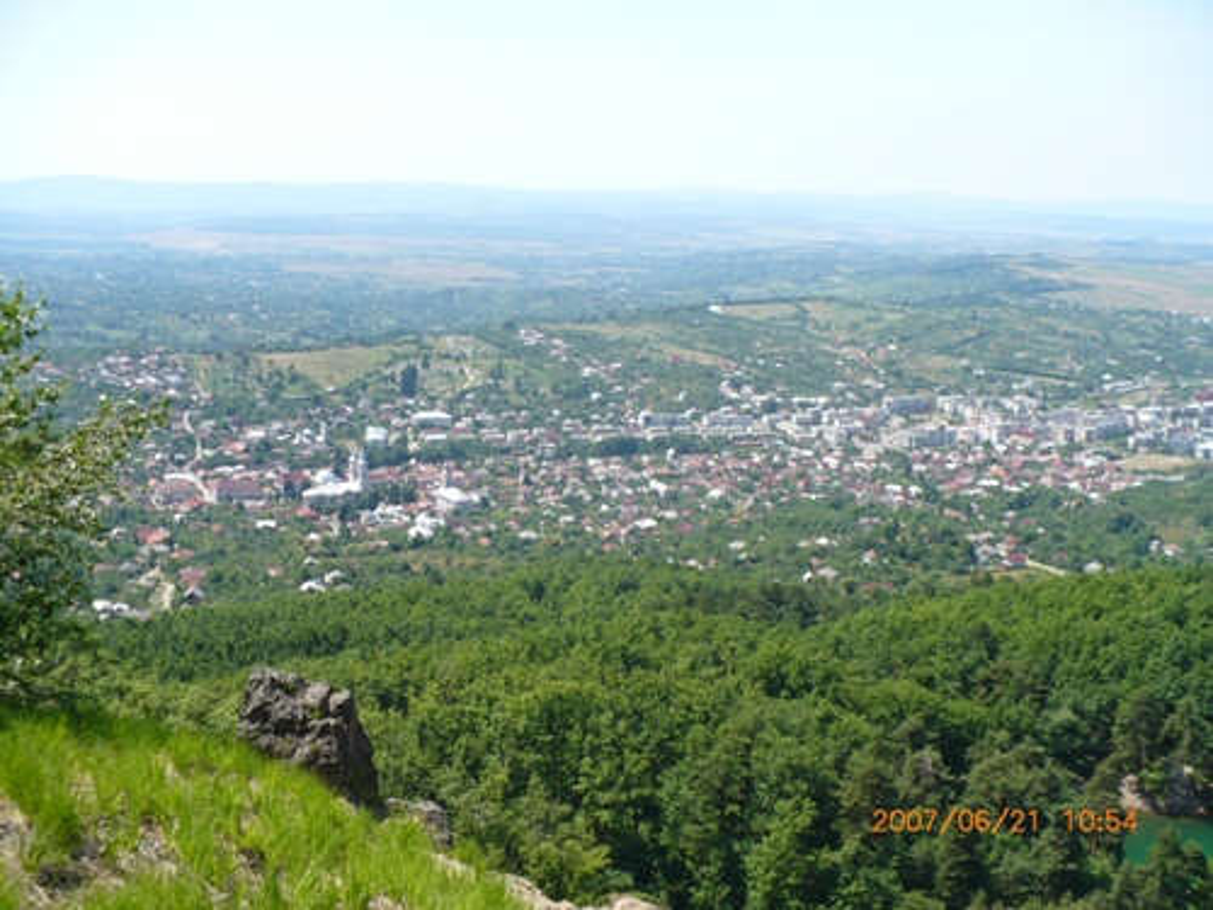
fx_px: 1297
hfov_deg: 50.1
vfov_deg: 38.7
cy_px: 455
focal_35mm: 37
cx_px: 606
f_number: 2.8
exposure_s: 1/800
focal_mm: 6.1
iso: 100
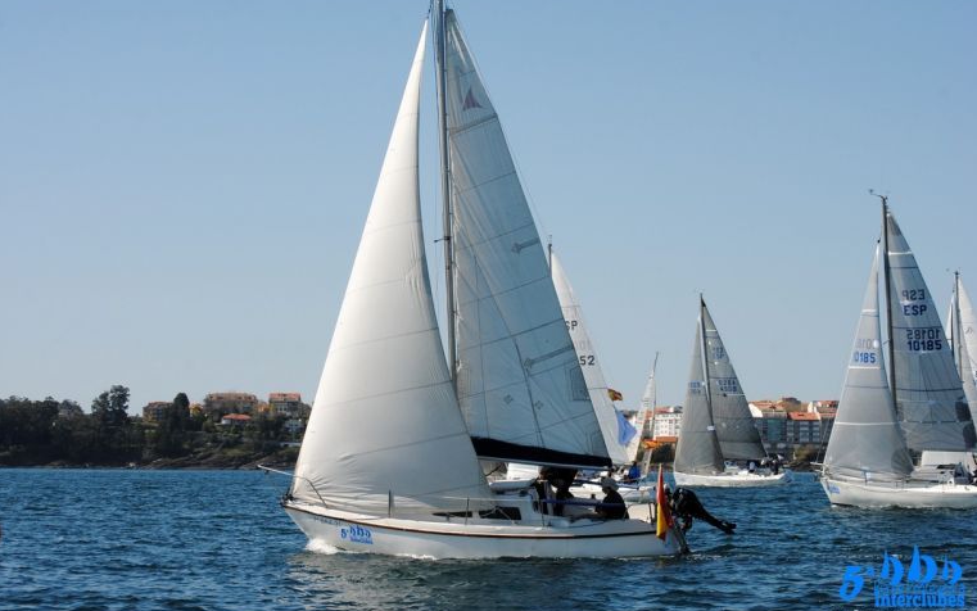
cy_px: 293
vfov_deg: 14.8
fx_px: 2358
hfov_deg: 23.4
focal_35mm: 89
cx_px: 470
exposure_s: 1/250
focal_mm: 55
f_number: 8
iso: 100
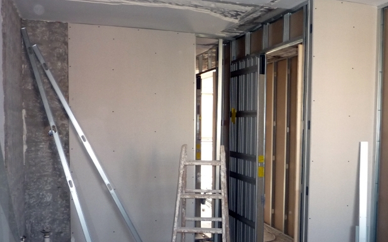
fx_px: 412
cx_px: 238
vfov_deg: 32.6
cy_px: 153
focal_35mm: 39
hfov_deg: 50.0
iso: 160
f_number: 3.3
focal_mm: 4.1
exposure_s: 1/30
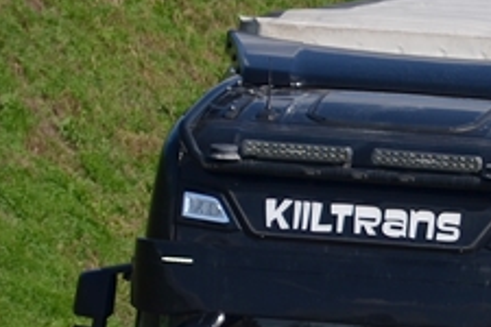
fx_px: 7634
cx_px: 587
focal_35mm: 560
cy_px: 395
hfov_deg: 3.7
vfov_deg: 2.5
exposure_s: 1/800
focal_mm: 105
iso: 100
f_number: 5.6
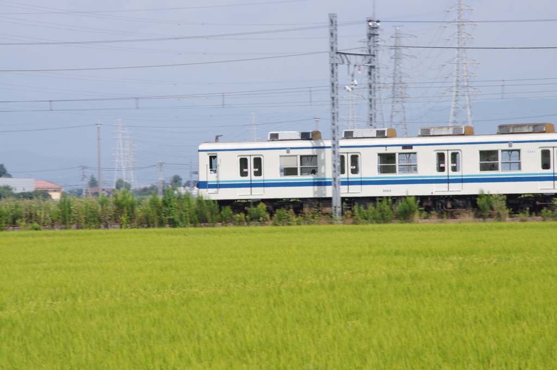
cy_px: 185
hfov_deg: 9.2
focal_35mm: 225
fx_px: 3477
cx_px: 278
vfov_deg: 6.1
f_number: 18
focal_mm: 150
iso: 200
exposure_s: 1/125
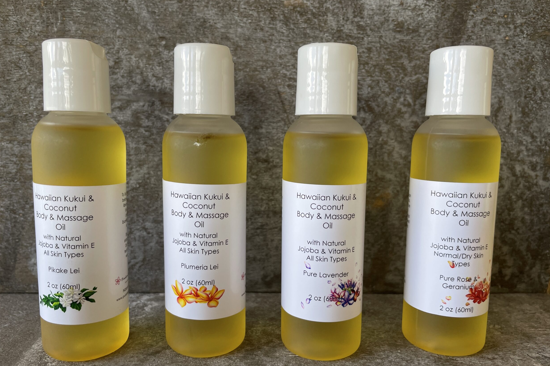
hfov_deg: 65.5
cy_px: 200
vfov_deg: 46.3
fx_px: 428
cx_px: 268
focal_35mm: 28
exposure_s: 1/121
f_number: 1.6
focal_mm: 4.2
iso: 80
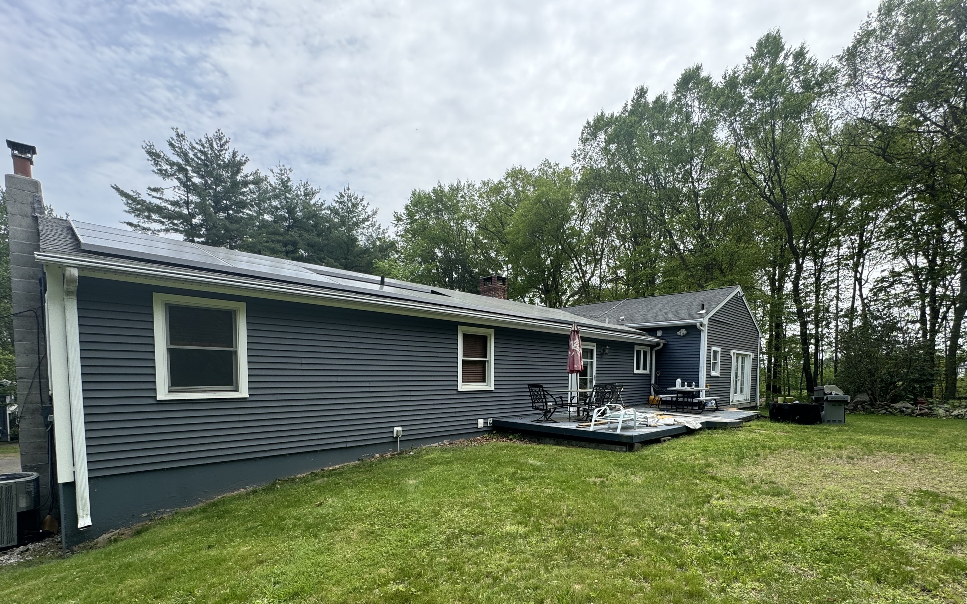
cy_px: 401
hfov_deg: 94.3
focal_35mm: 17
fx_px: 448
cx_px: 507
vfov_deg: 66.2
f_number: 2.2
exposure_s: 1/582
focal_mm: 2.22
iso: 50
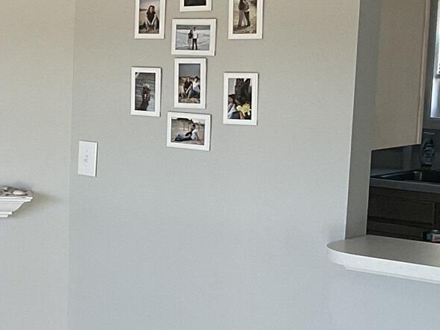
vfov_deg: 14.6
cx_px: -210
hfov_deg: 17.6
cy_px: 212
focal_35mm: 101
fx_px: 1284
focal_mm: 3
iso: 50
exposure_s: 1/122
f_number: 1.8
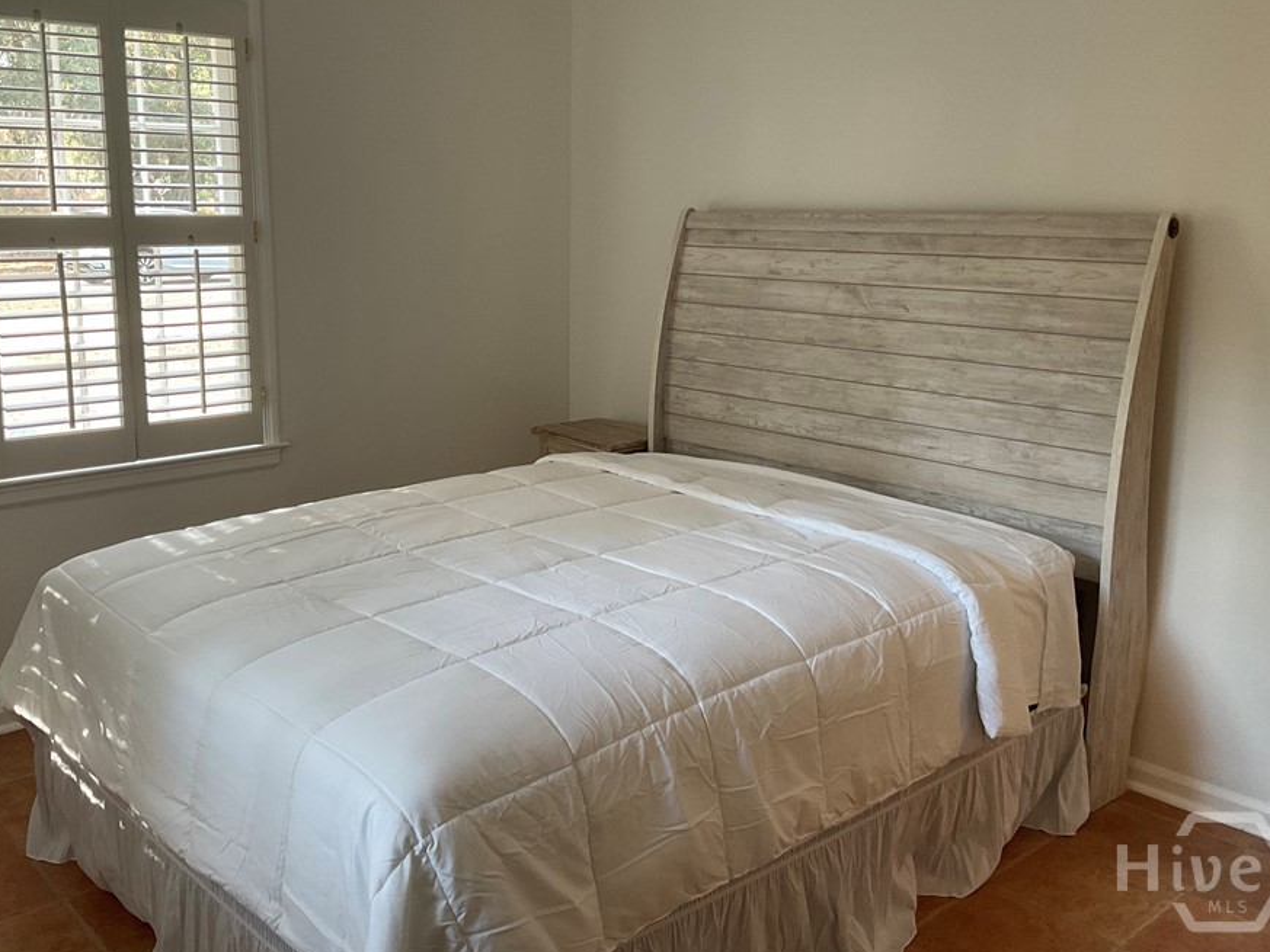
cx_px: 572
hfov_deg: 53.9
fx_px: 1248
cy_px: 426
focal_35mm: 34
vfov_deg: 41.7
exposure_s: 1/60
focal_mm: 3
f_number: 1.8
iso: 64
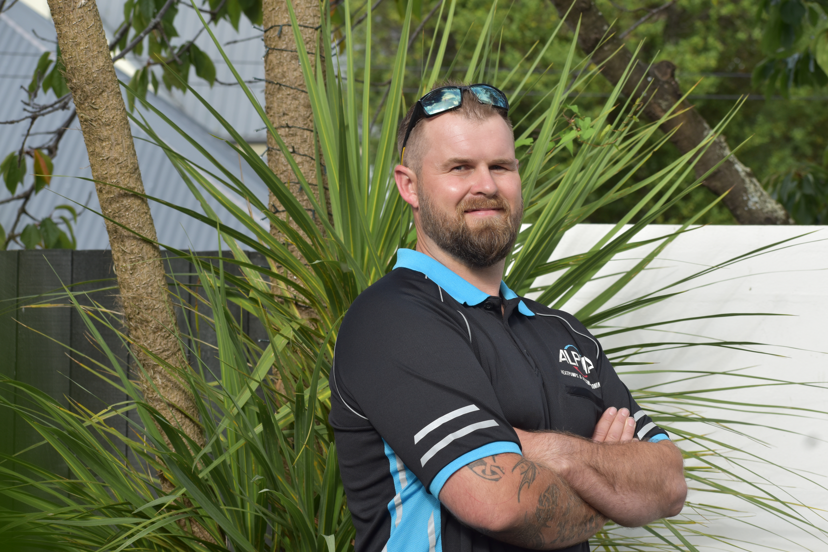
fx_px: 2932
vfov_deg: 10.8
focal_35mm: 128
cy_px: 276
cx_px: 414
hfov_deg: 16.1
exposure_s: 1/250
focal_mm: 85
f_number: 8
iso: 200
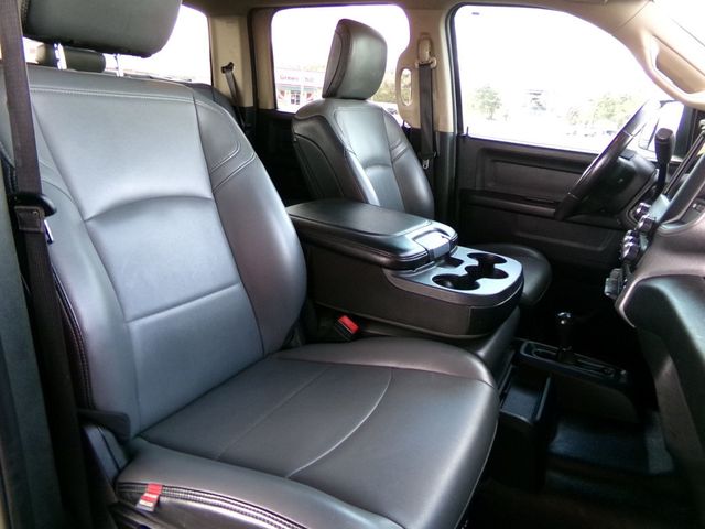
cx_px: 352
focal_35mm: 24
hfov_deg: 71.6
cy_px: 264
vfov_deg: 56.8
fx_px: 489
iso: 473
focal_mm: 4.3
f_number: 3.7
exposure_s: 1/60
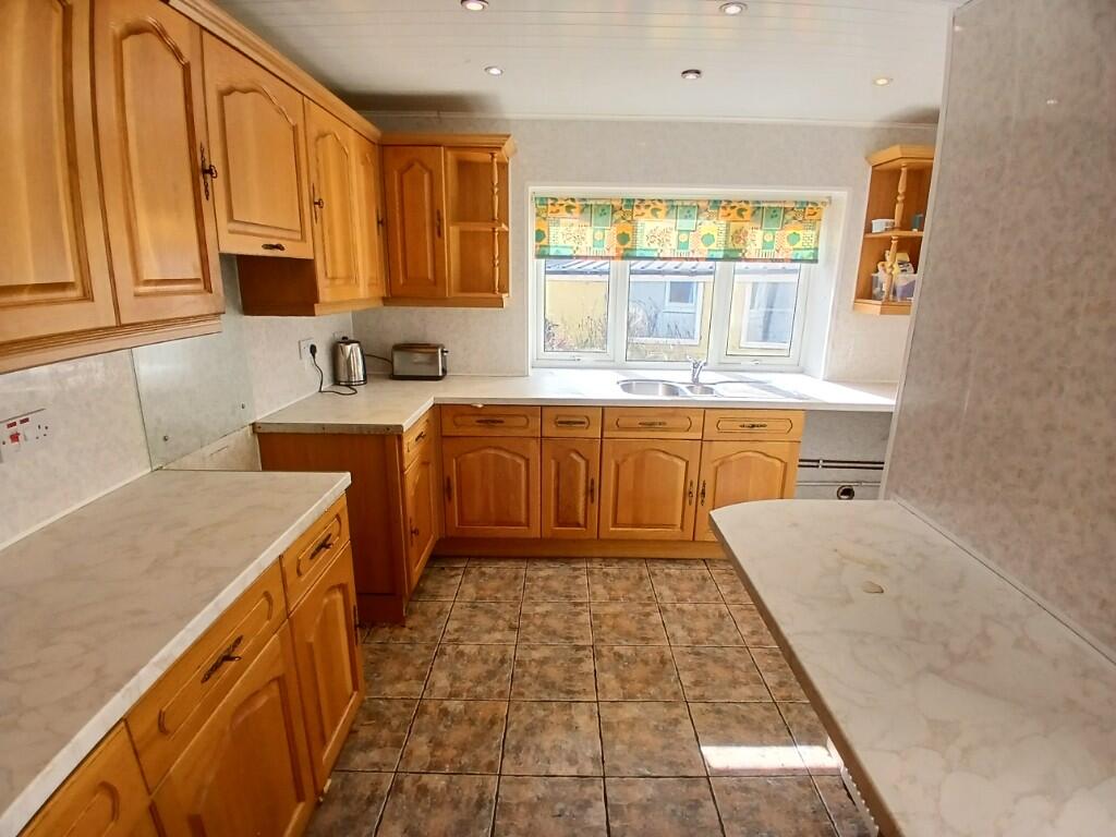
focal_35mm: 17
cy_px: 418
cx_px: 558
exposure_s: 1/100
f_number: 2.2
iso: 50
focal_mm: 1.4
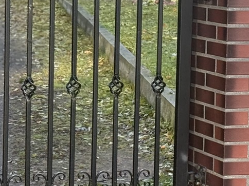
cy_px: 48
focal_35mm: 203
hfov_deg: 9.7
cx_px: 239
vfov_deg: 7.3
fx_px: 1460
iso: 100
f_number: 1.78
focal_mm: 6.76
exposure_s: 1/516
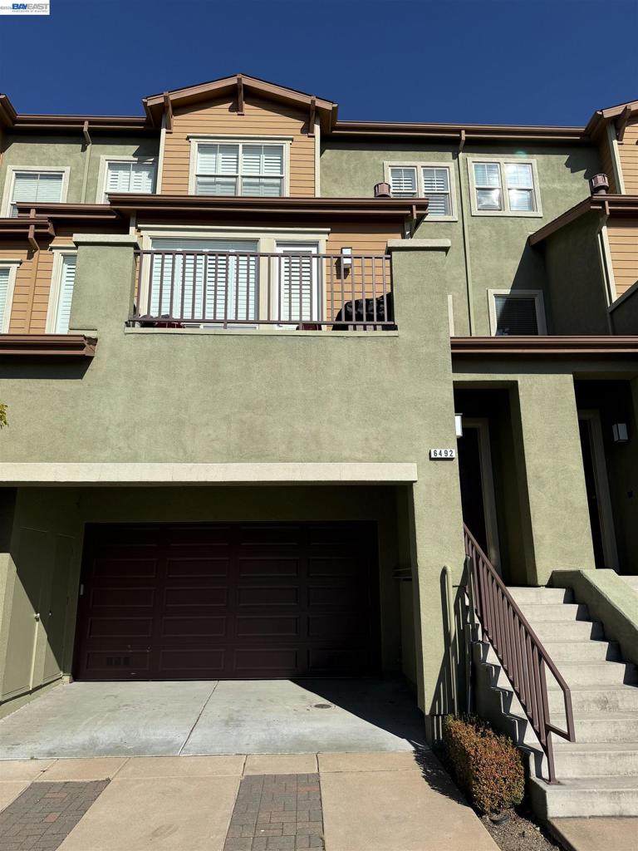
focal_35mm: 24
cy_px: 426
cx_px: 319
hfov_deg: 56.8
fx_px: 590
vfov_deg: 71.6
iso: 80
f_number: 1.78
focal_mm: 6.76
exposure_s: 1/8130
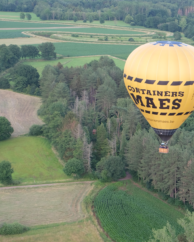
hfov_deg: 15.9
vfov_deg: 20.0
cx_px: 163
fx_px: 689
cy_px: 124
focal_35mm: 96
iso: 400
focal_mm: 43.4
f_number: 5.6
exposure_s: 1/105
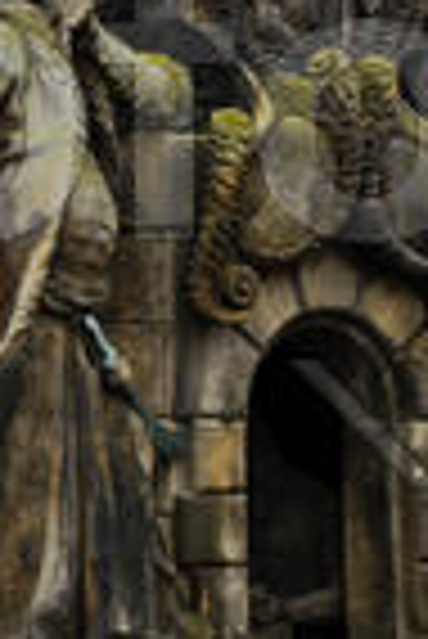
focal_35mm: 171
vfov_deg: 12.0
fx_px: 3042
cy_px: 130
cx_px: 70
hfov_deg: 8.0
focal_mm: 28
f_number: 5.6
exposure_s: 1/125
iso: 100
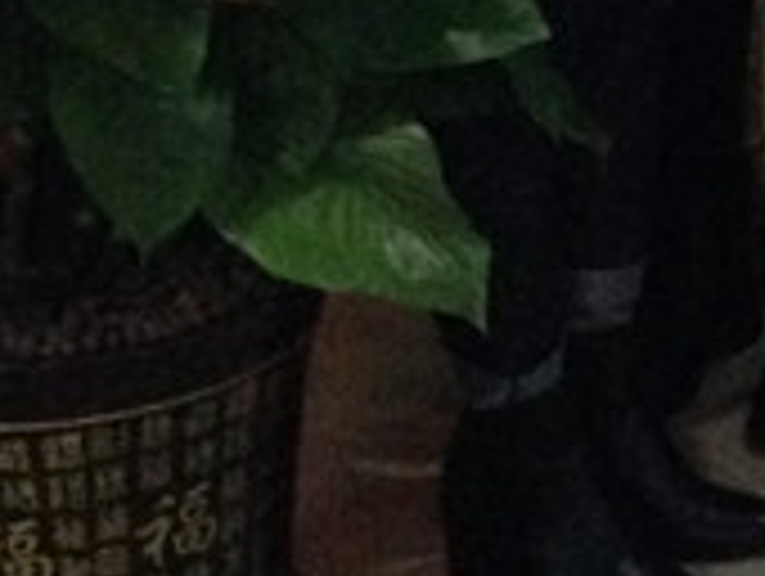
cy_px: -526
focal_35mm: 186
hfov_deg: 10.1
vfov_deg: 7.7
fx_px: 4116
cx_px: 1364
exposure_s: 1/15
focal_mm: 4.12
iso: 640
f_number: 2.4
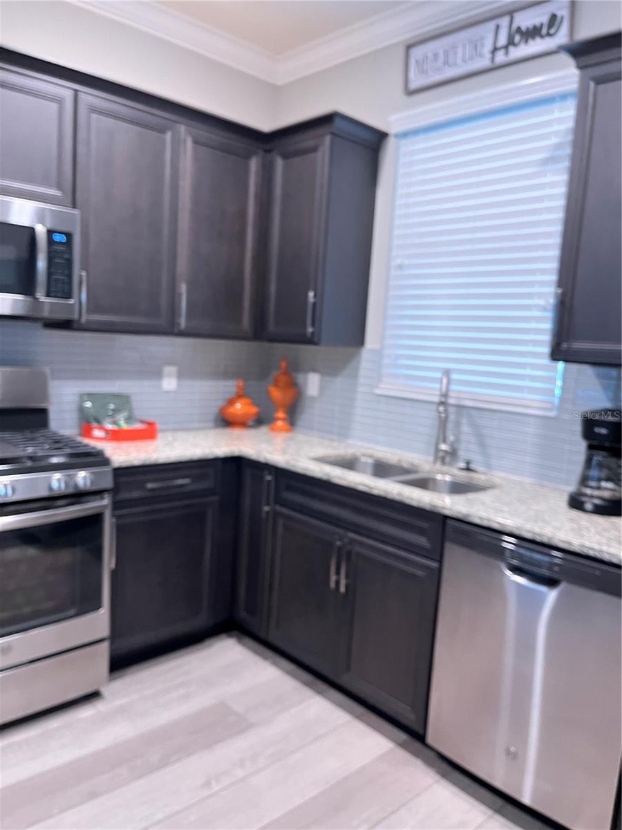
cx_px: 311
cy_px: 415
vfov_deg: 67.3
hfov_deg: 53.1
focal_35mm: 26
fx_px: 623
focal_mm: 5.1
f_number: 1.6
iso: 640
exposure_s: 1/40
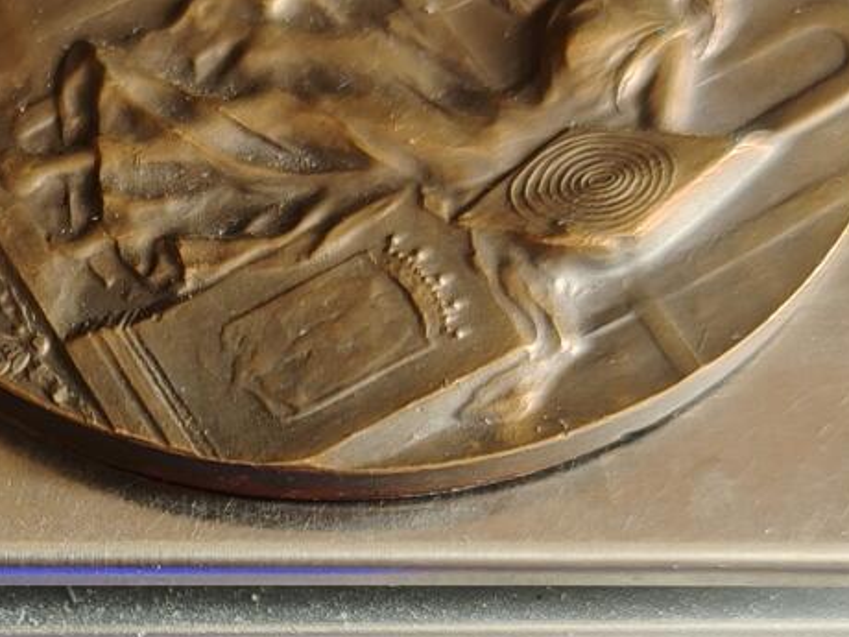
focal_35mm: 90
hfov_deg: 21.0
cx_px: -9
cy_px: 655
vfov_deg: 16.1
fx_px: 2207
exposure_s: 1/100
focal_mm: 6.06
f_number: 1.6
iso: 320
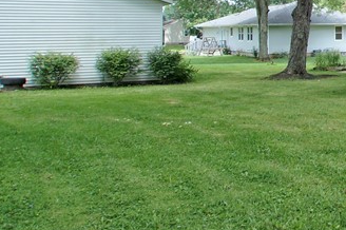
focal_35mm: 55
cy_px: 15
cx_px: 472
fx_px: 525
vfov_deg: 23.9
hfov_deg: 28.5
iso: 100
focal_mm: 11
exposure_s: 1/160
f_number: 4.5
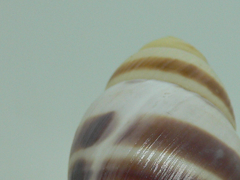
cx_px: 164
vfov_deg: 17.6
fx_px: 569
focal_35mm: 82
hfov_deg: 23.7
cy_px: 180
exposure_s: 1/60
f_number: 2.8
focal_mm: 4.6
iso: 150
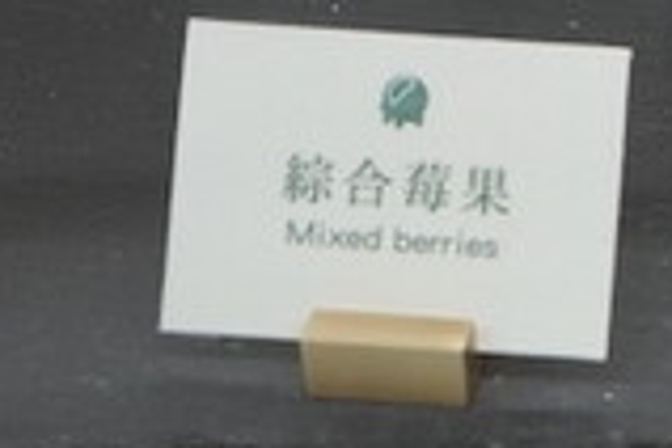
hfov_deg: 7.9
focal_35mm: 241
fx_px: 4498
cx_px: 1614
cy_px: -634
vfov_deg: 5.5
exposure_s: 1/125
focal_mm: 45
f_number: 5
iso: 320
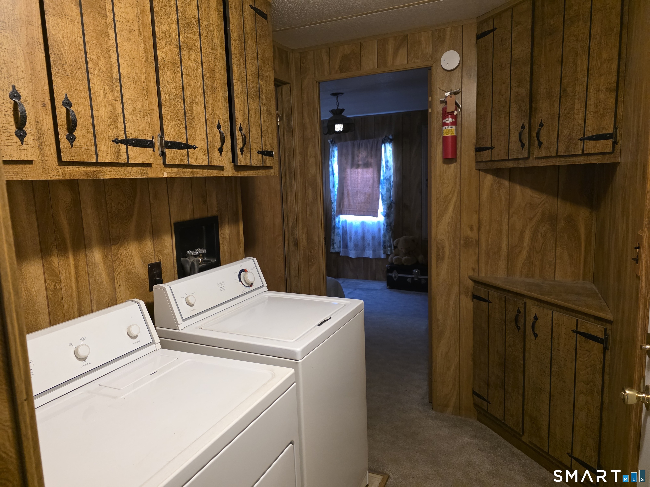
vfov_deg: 58.9
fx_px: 432
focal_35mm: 23
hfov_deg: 73.9
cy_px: 244
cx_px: 325
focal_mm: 6.3
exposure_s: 1/120
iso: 1000
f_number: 1.7
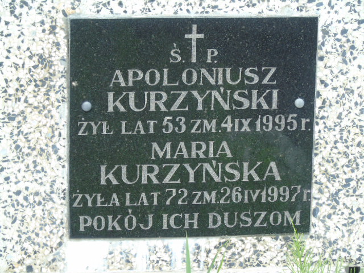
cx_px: 182
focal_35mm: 186
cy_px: 136
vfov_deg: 8.0
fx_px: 1956
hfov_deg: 10.6
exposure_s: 1/125
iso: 100
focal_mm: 33
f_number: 5
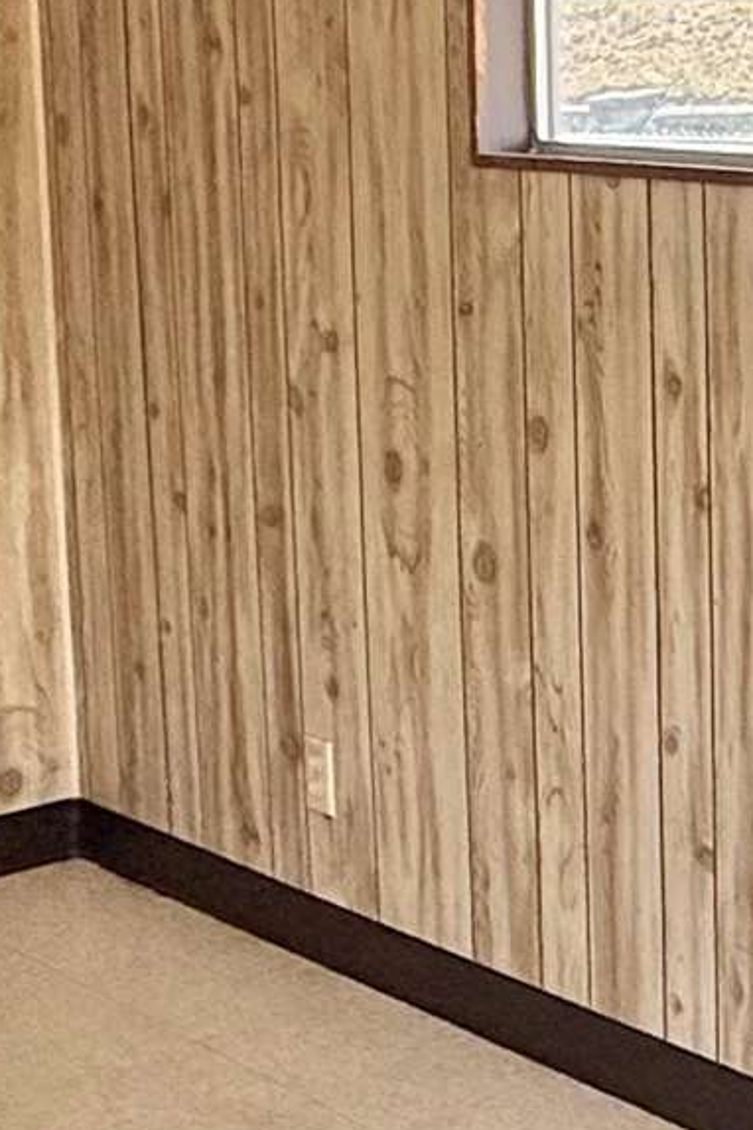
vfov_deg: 25.8
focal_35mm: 78
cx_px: 1078
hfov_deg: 16.2
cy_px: 369
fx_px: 2447
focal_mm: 2.22
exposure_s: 1/159
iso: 64
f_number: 2.2
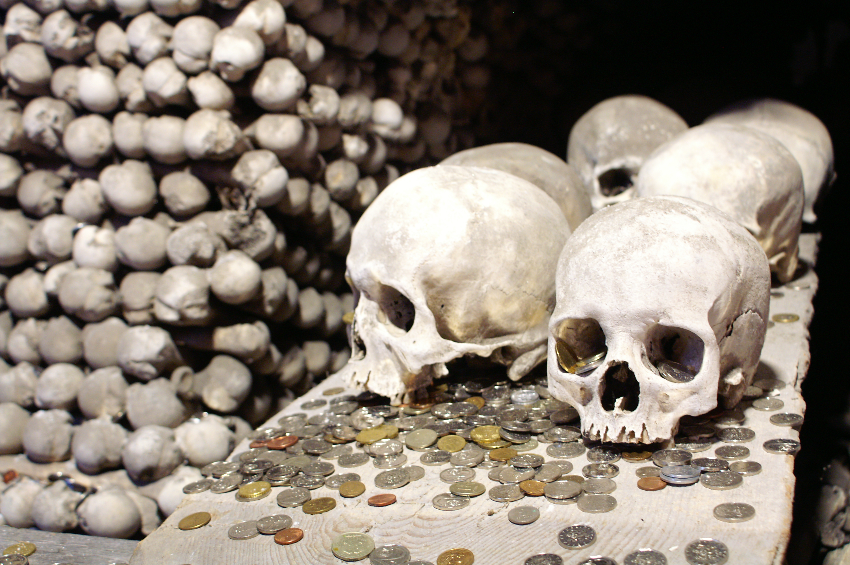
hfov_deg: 43.6
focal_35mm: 45
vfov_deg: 29.8
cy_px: 282
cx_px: 425
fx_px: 1062
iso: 800
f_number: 5
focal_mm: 30
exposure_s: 1/1.25
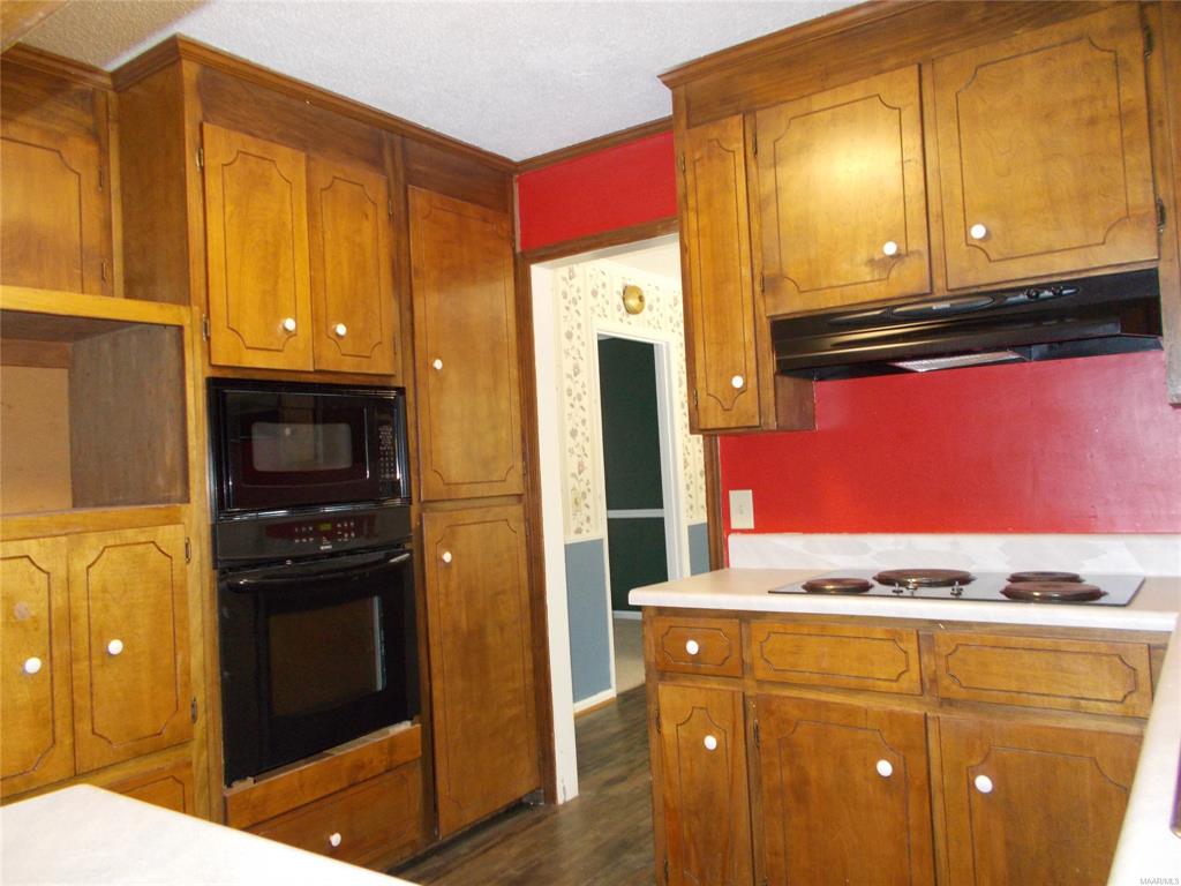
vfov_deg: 53.1
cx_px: 590
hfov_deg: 67.3
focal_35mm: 26
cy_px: 443
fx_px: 887
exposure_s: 1/25
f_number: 3.2
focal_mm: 4.6
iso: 320
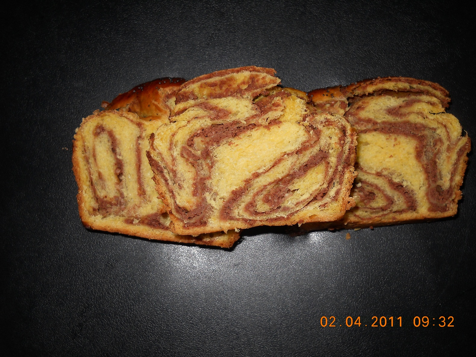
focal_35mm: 41
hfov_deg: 45.8
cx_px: 238
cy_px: 178
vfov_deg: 35.1
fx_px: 564
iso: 80
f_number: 5.5
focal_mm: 6.72
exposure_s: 1/30
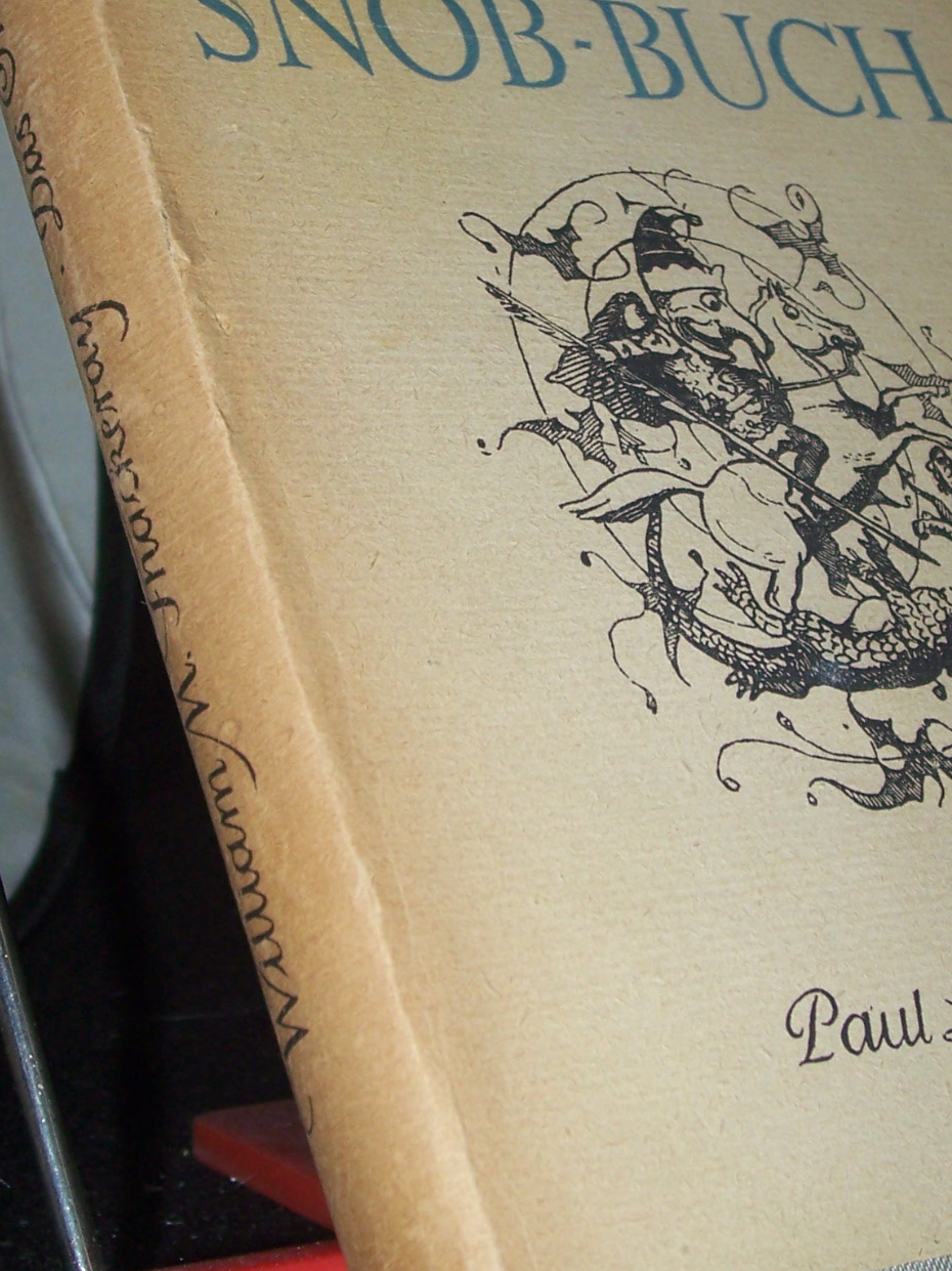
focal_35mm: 78
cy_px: 467
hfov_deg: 18.9
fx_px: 2862
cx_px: 559
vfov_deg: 24.9
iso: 80
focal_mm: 7
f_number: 2.8
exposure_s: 1/60
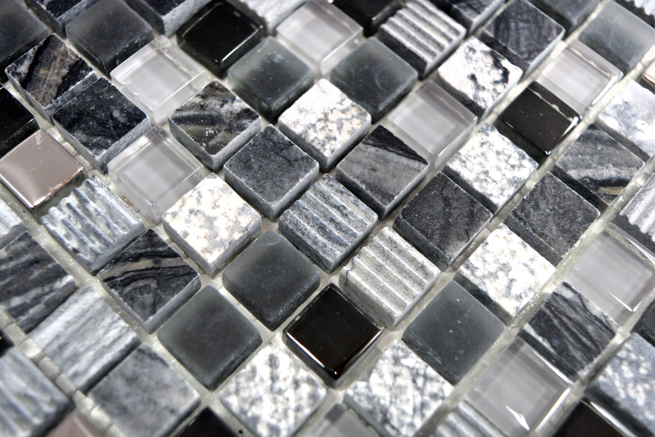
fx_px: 846
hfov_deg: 42.3
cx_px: 328
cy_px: 218
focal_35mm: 46
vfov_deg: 28.9
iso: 800
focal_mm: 31
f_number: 5
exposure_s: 1/60
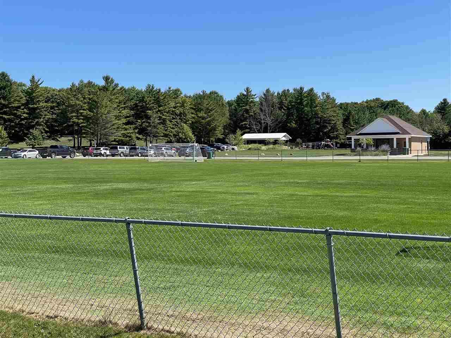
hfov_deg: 36.8
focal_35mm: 52
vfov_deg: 28.0
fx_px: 677
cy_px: 169
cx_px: 226
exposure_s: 1/1410
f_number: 2
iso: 25
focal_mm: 6
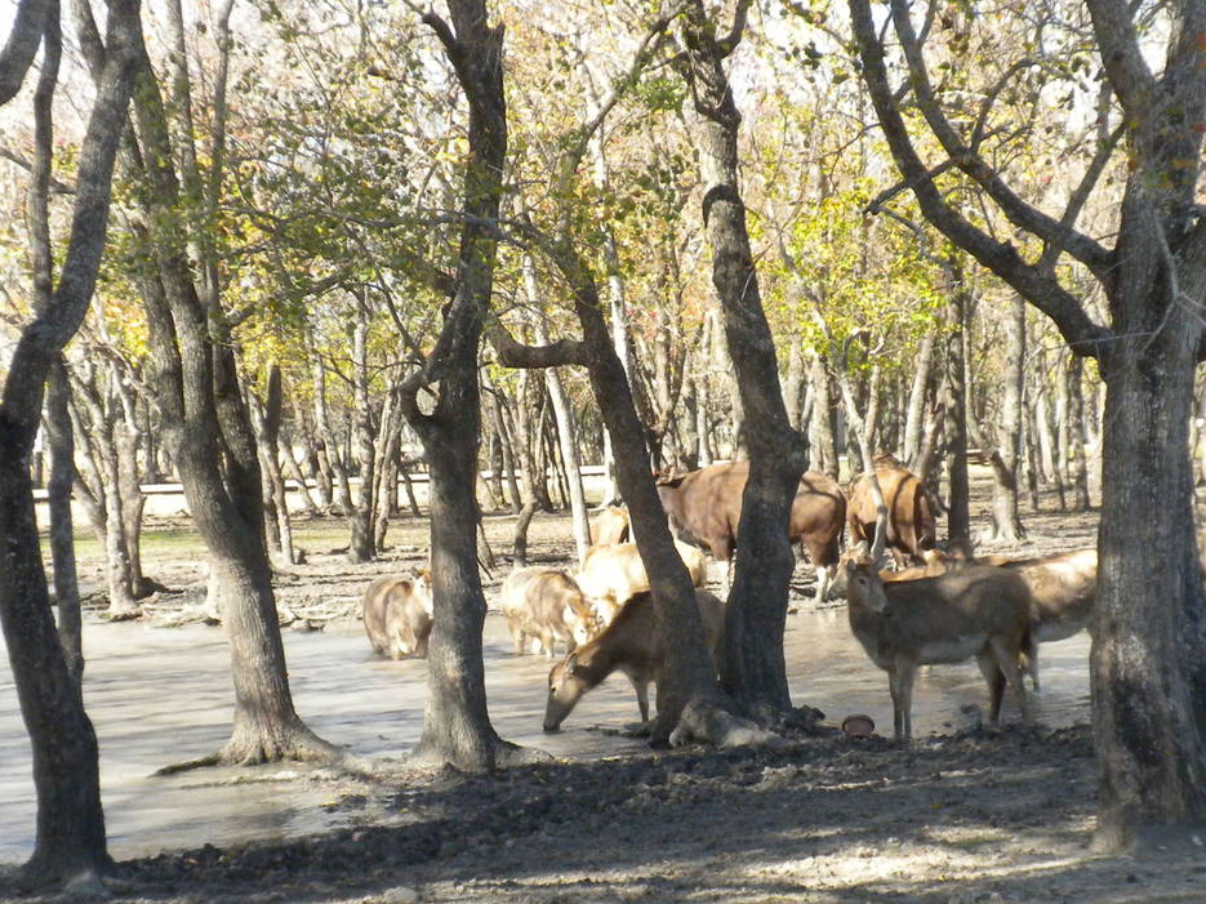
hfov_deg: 22.0
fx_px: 3100
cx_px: 682
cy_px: 618
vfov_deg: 16.5
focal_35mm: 89
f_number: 4.3
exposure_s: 1/427
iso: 221
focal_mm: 9.1
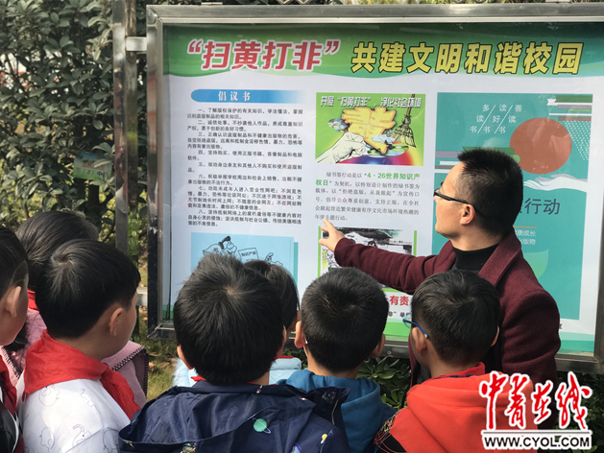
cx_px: 301
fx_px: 1012
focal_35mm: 58
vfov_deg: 25.2
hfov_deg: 33.2
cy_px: 229
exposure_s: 1/332
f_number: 2.8
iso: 20
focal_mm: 6.6
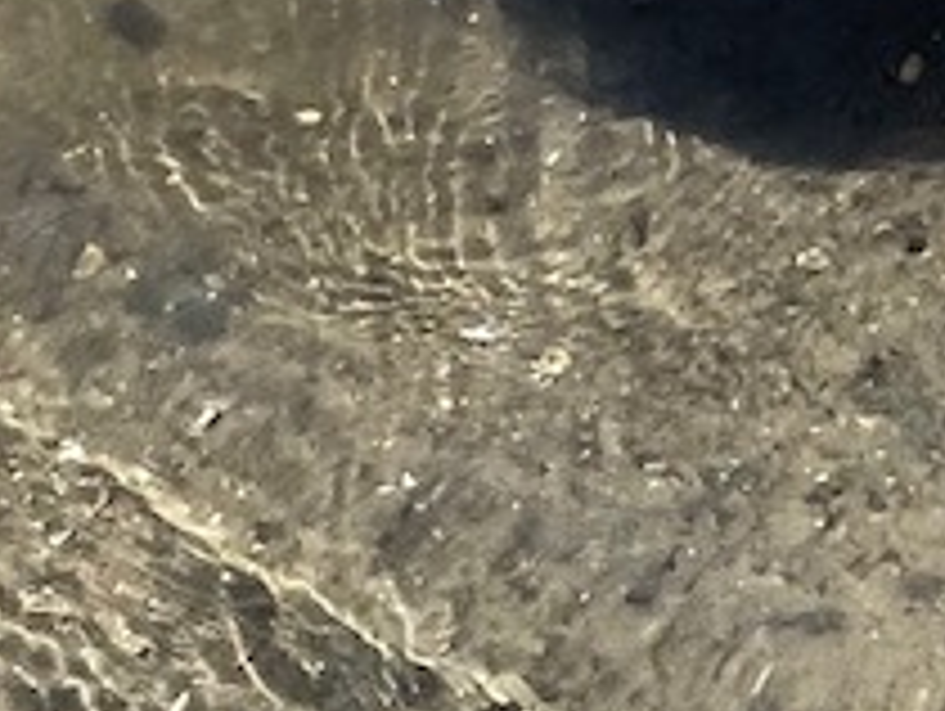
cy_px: -446
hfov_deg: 16.4
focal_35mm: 99
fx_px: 2706
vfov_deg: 13.8
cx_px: 1742
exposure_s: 1/1949
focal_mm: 4.2
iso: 32
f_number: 1.6
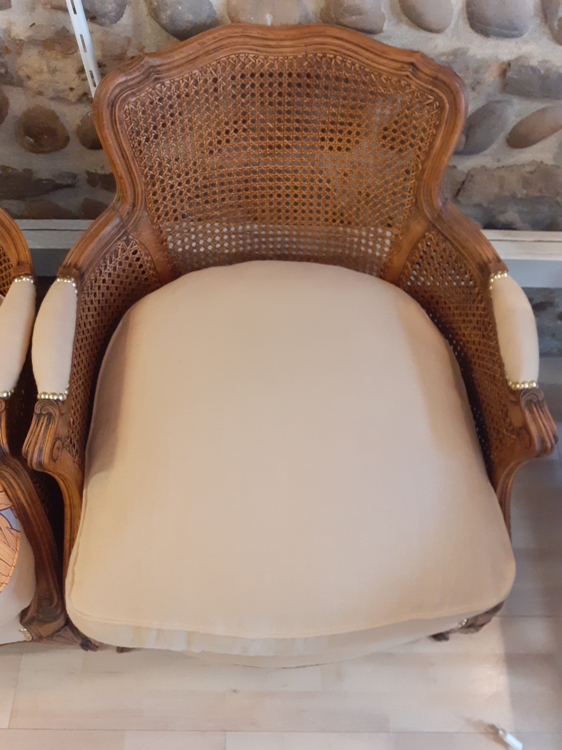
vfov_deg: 65.3
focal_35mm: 27
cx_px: 281
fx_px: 584
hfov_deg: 51.4
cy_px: 375
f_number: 1.9
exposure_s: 1/33
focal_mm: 3.6
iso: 250
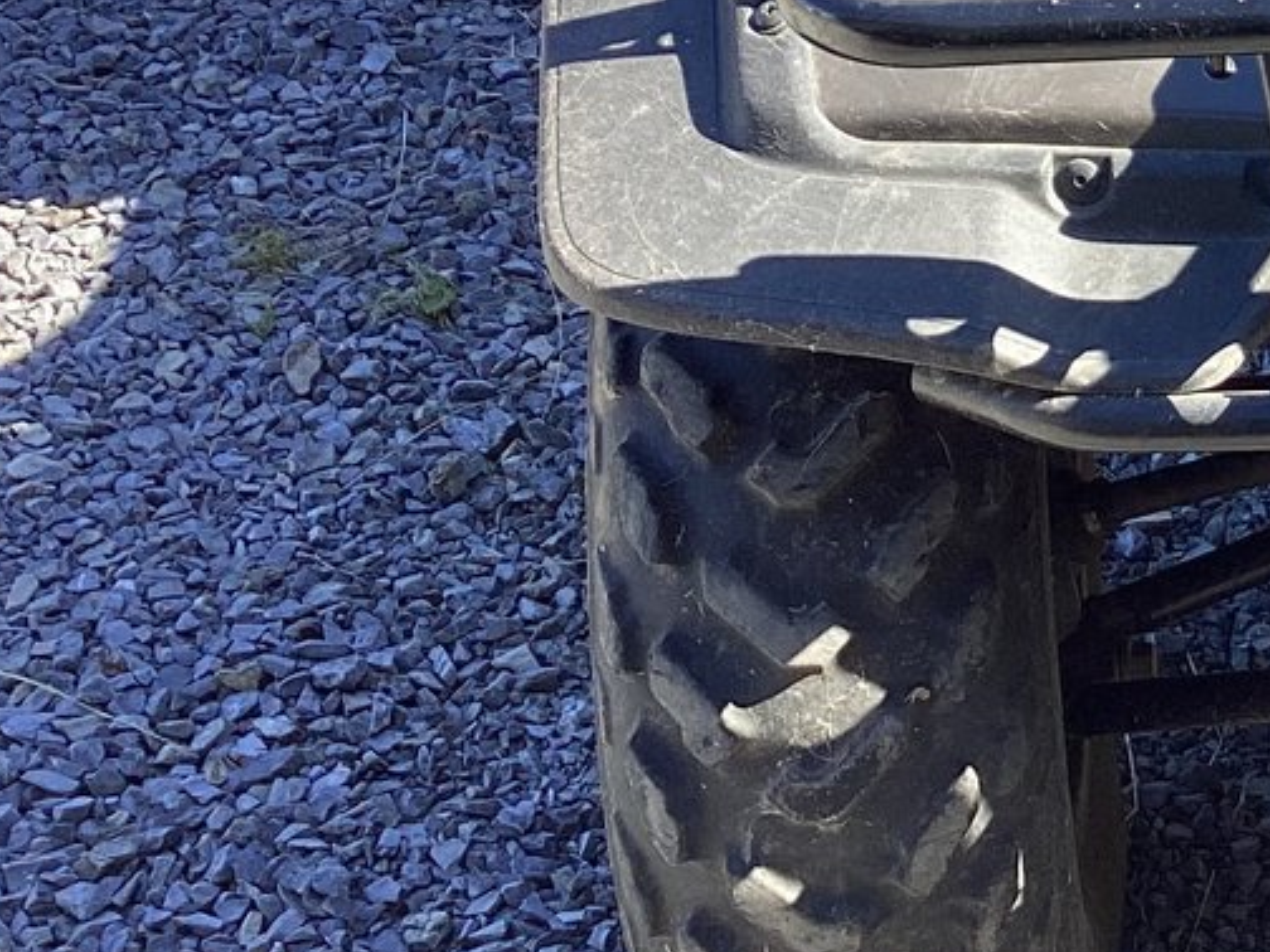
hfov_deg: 19.5
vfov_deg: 15.7
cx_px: 1627
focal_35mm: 93
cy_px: 120
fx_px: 3412
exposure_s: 1/177
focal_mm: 3.3
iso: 25
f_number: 2.4
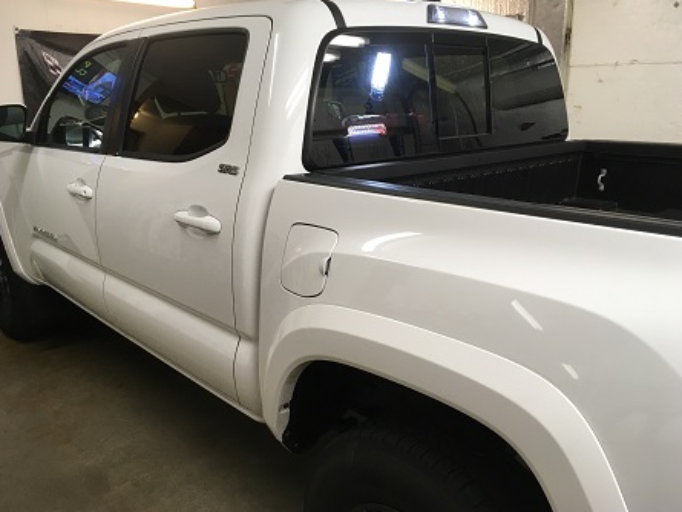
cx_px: 346
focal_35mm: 30
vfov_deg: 46.8
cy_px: 261
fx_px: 591
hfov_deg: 59.9
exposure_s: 1/30
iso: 40
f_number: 2.2
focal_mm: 4.15
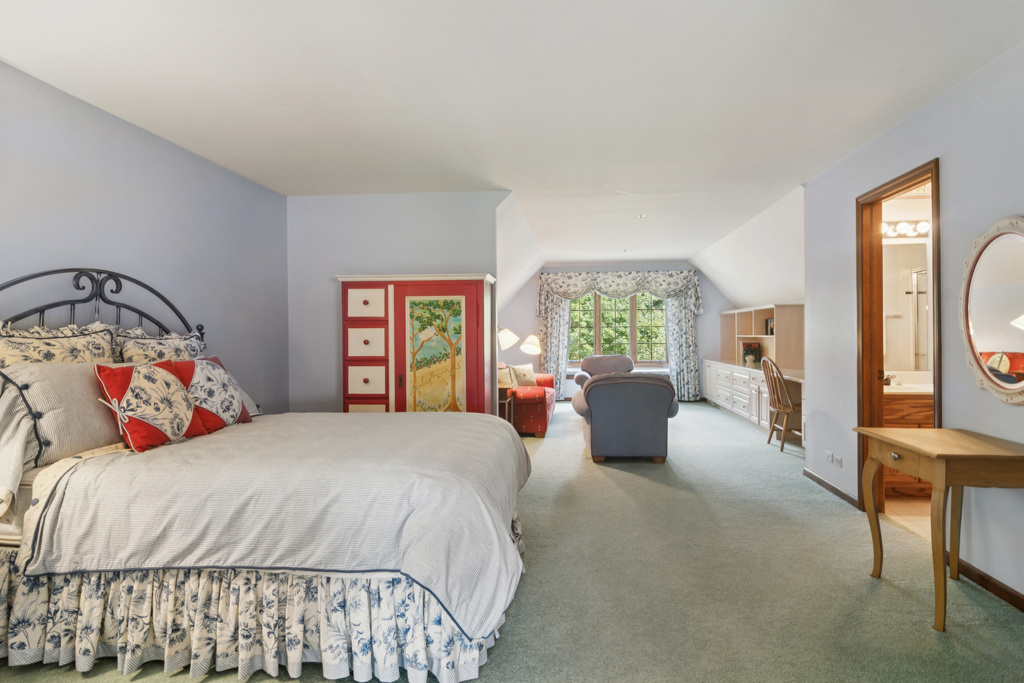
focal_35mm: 18
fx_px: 512
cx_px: 512
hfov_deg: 90.0
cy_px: 342
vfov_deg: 67.4
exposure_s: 1/4
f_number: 8
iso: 200
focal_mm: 12
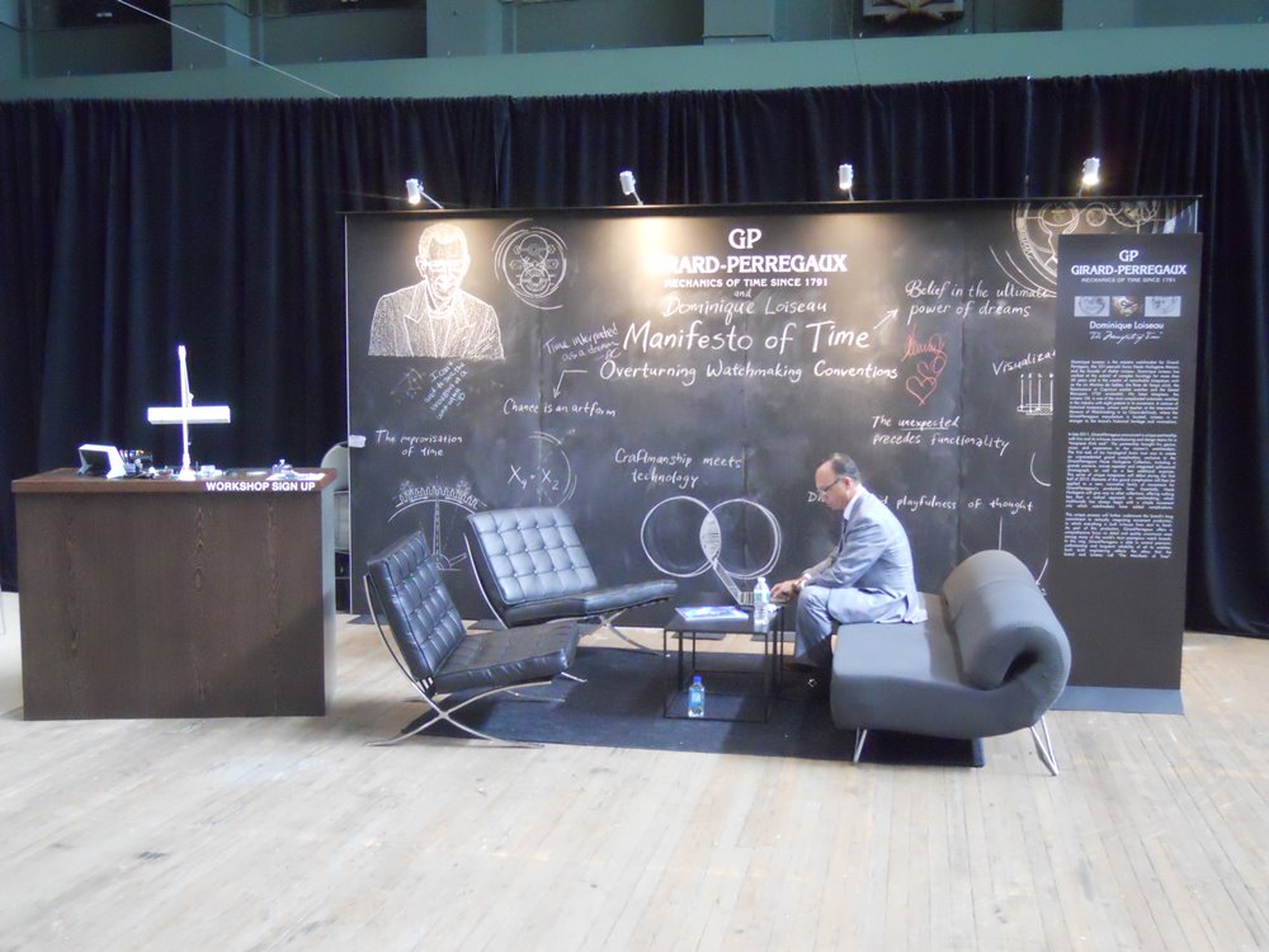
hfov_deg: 51.4
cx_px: 634
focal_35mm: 36
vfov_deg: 39.7
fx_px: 1320
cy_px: 476
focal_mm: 6.4
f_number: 3
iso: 800
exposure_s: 1/30
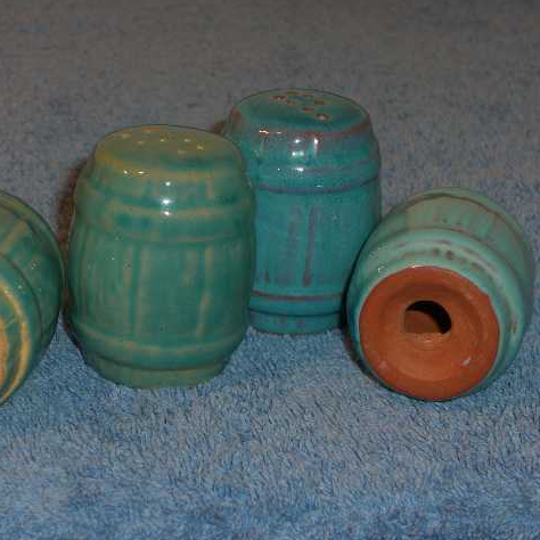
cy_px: 269
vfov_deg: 15.7
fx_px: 1959
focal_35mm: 111
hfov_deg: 15.7
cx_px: 178
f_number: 4.8
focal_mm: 19.4
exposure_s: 1/30
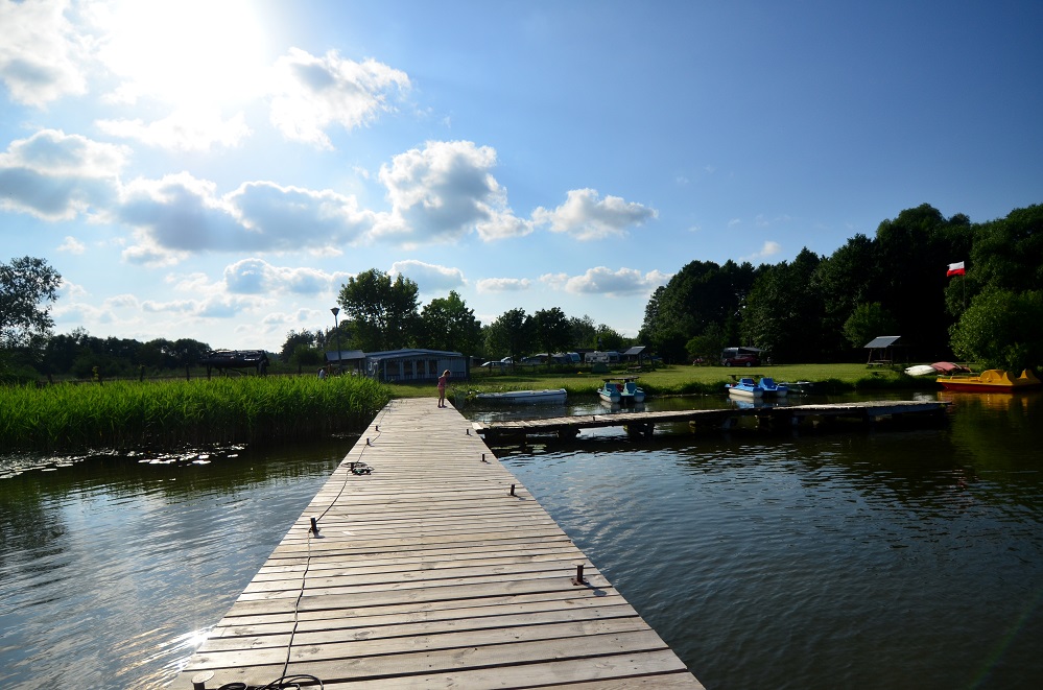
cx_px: 522
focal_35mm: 20
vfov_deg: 63.0
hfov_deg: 85.6
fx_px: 564
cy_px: 345
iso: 280
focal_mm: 13
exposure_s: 1/8000
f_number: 4
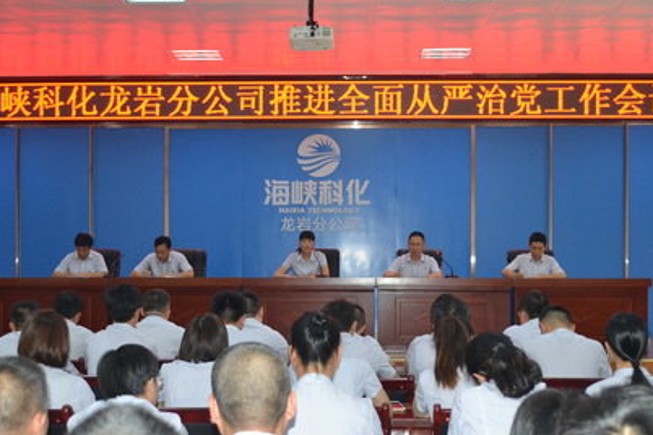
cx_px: 323
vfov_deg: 24.2
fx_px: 1016
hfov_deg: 35.6
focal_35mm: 56
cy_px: 252
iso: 2200
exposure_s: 1/60
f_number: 4.5
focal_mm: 30
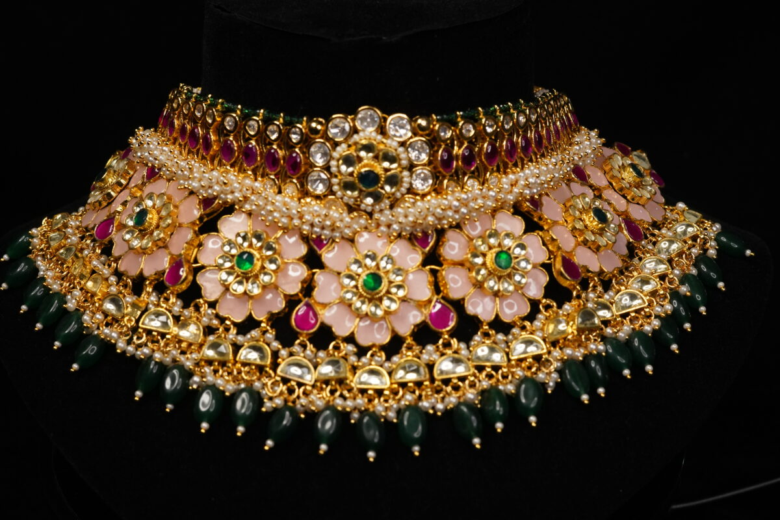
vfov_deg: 27.0
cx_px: 390
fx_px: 1083
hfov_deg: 39.6
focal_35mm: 50
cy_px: 260
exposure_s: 1/200
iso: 4000
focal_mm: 50
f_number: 9
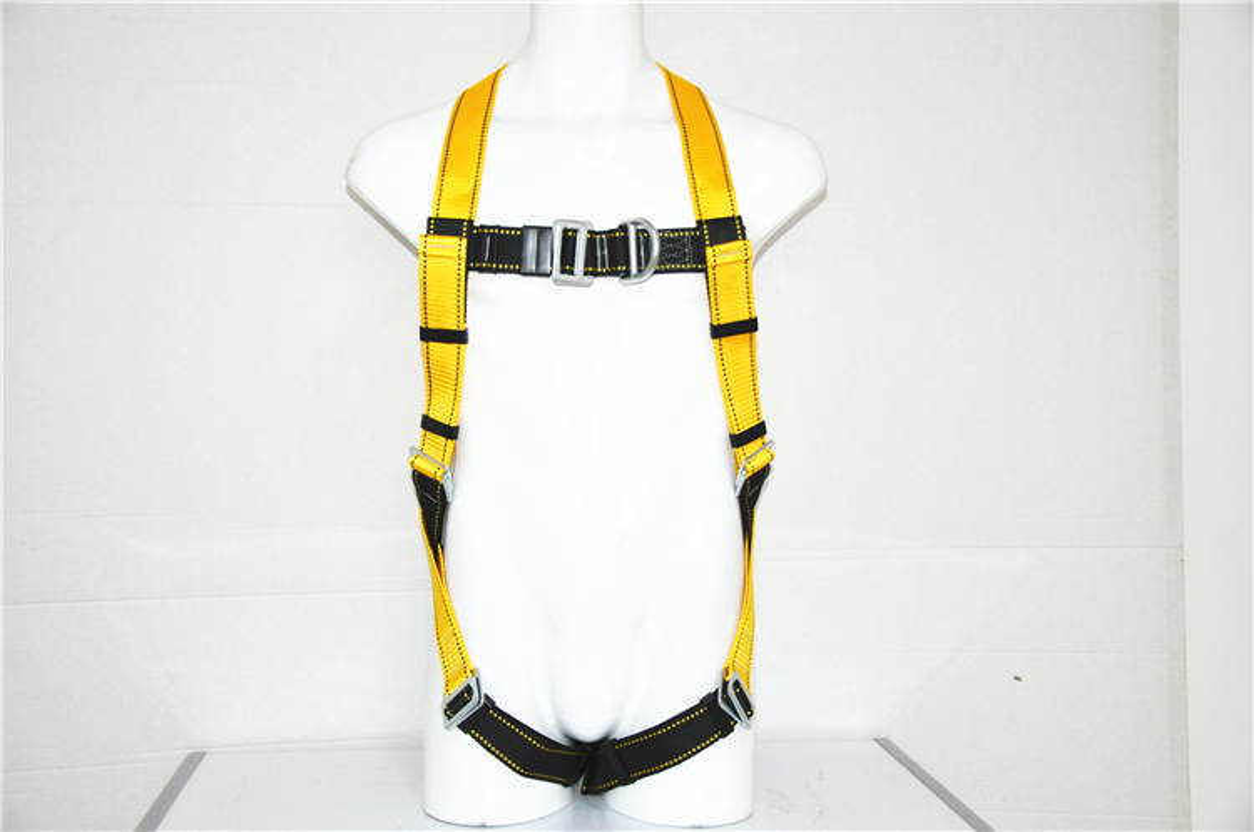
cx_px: 627
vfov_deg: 34.1
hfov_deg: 49.6
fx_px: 1357
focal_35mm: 39
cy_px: 416
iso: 800
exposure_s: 1/60
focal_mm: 26
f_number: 4
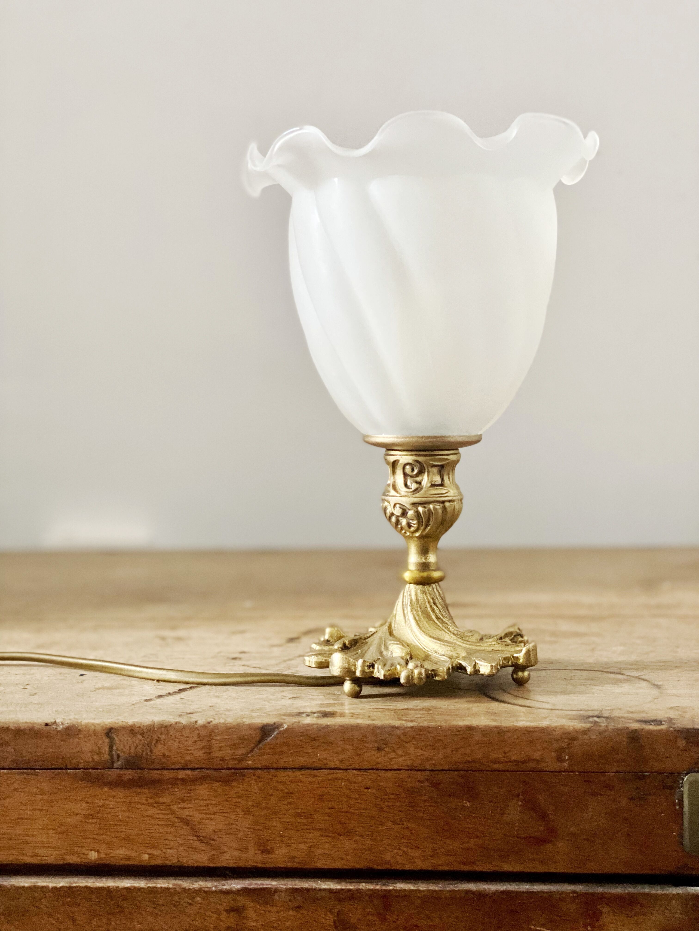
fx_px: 1400
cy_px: 466
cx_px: 350
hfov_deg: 28.0
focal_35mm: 52
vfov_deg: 36.8
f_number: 2
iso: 400
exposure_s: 1/25
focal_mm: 6
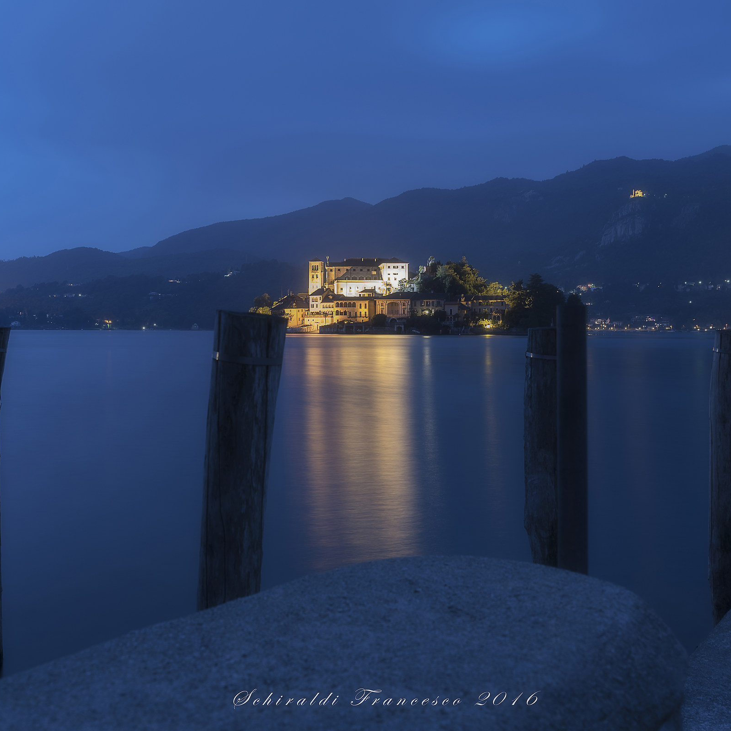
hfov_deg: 40.9
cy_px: 367
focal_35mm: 41
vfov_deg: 40.9
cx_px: 377
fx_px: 980
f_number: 6.3
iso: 125
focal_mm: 32
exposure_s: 30
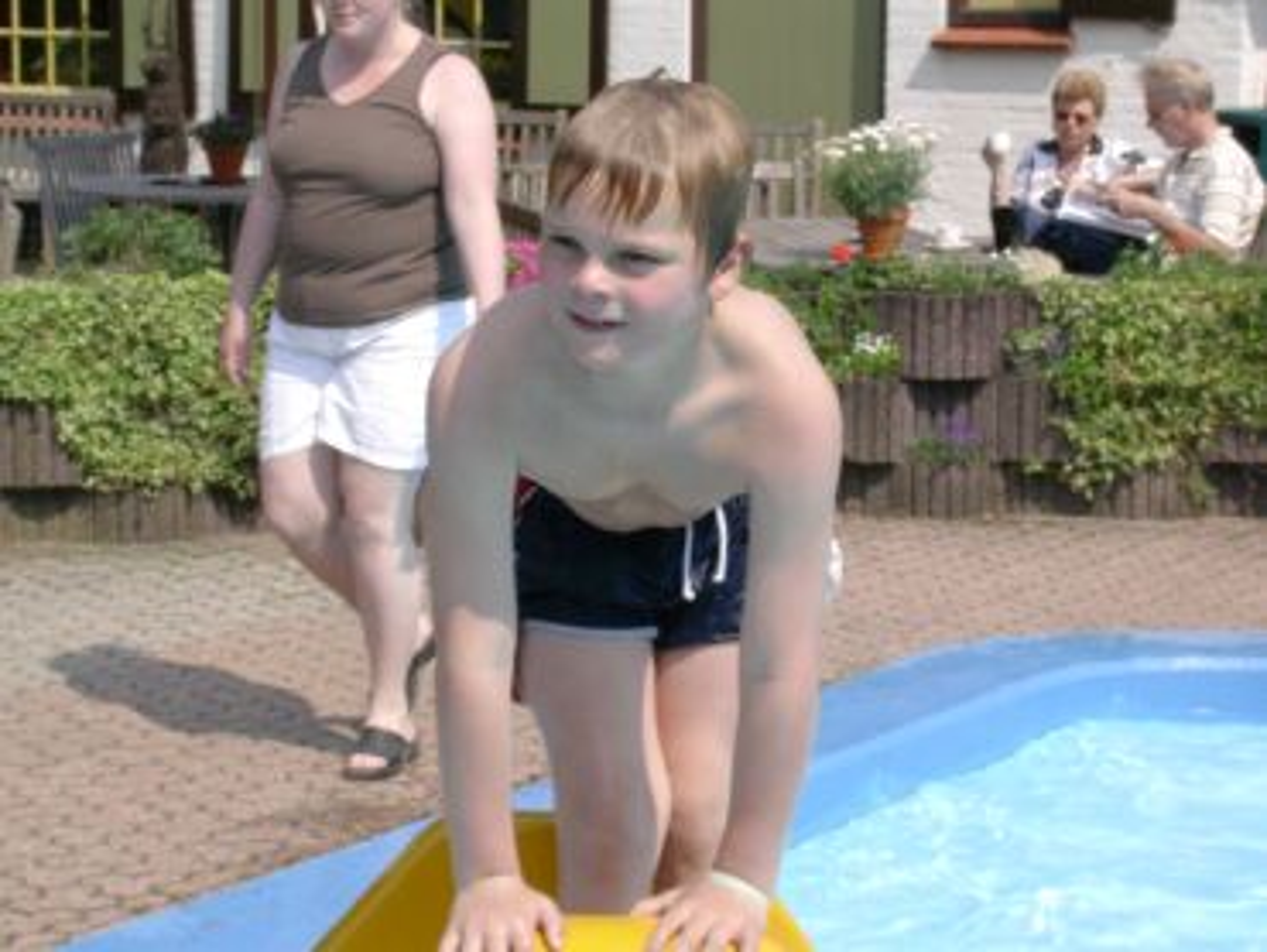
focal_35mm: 102
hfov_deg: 19.2
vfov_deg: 14.5
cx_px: 634
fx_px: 3736
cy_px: 476
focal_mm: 15.5
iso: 70
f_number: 9.2
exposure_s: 1/132
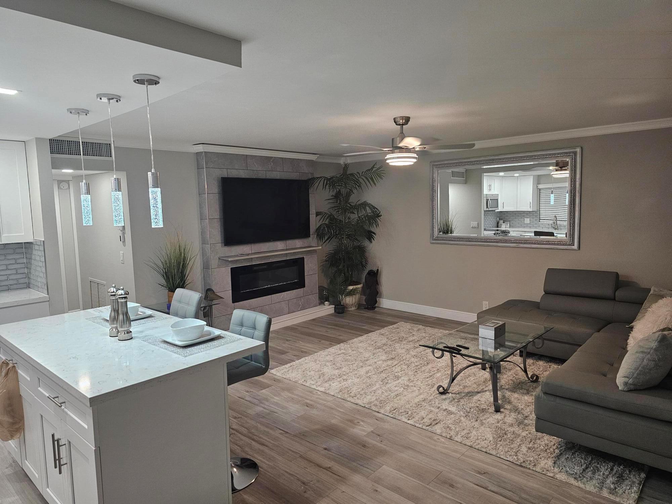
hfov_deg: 73.9
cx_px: 336
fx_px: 446
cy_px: 252
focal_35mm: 23
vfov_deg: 58.9
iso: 320
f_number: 1.7
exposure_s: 1/120
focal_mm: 6.3
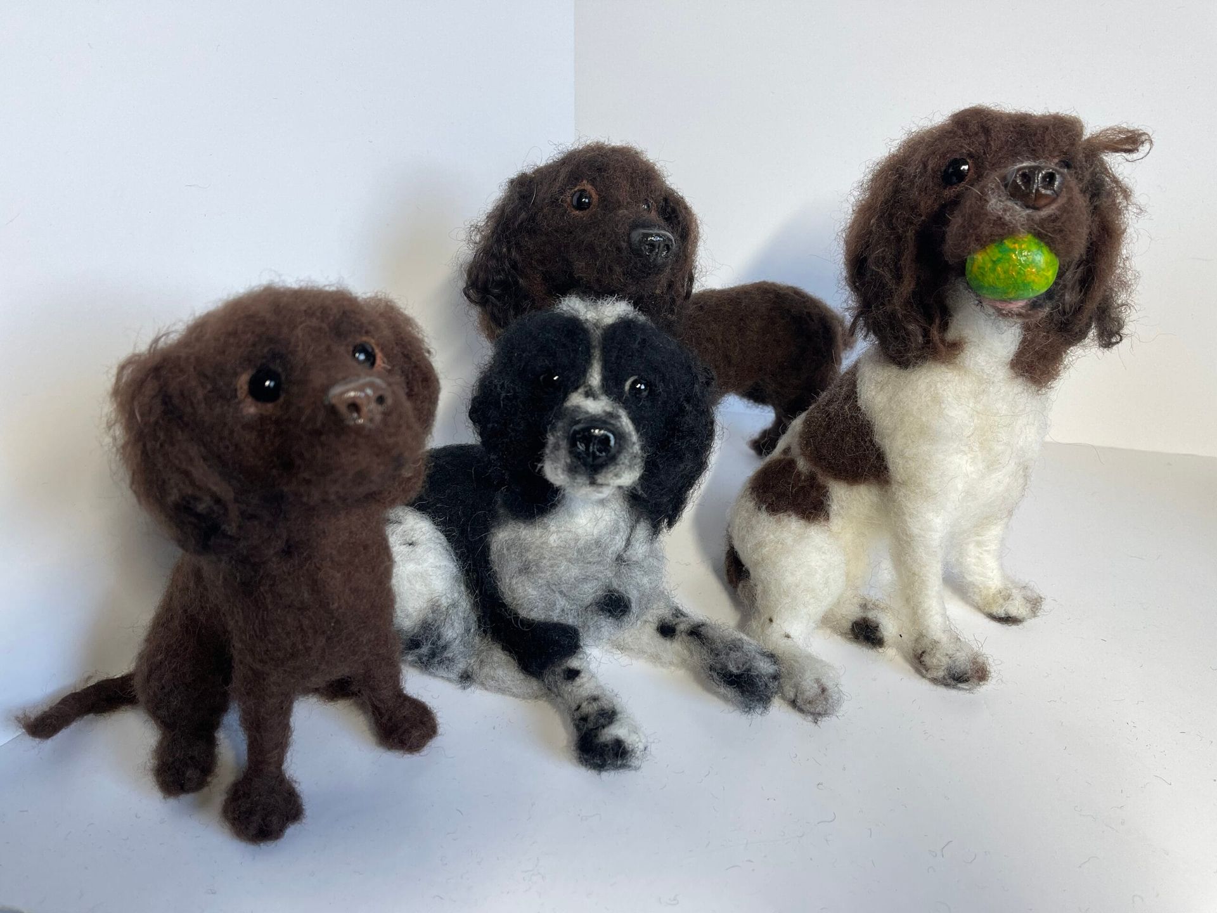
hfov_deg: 67.3
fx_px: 914
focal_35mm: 26
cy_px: 456
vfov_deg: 53.1
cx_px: 608
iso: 125
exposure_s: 1/121
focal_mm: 5.1
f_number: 1.6
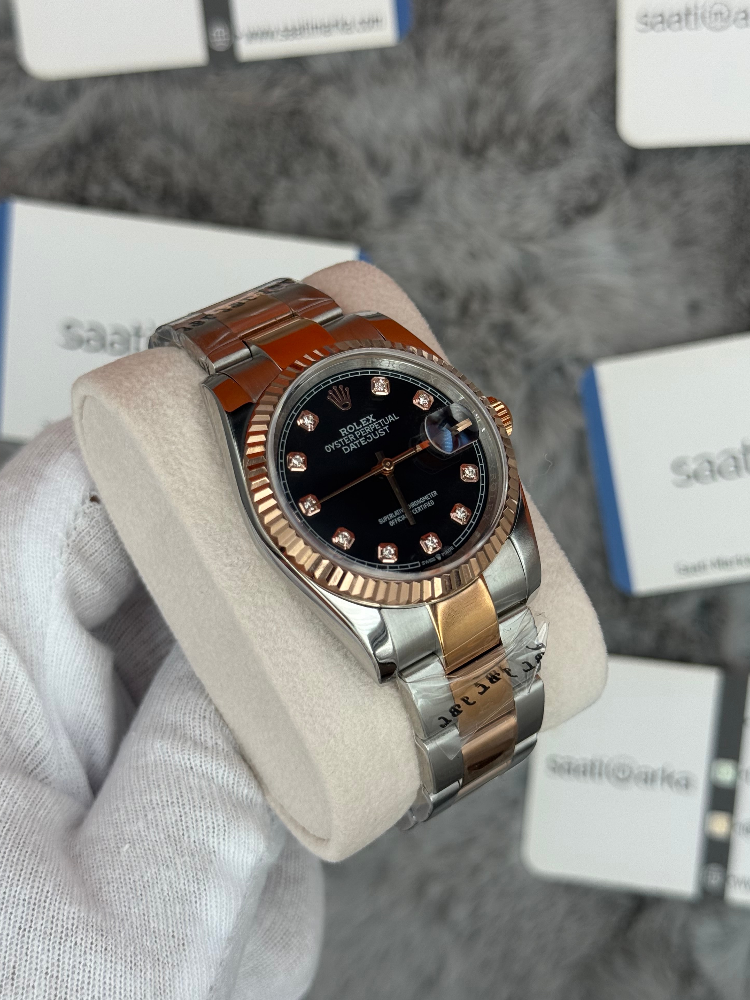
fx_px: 1444
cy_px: 491
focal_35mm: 50
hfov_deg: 29.1
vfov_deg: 38.2
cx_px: 371
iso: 64
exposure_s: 1/885
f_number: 1.78
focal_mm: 6.76
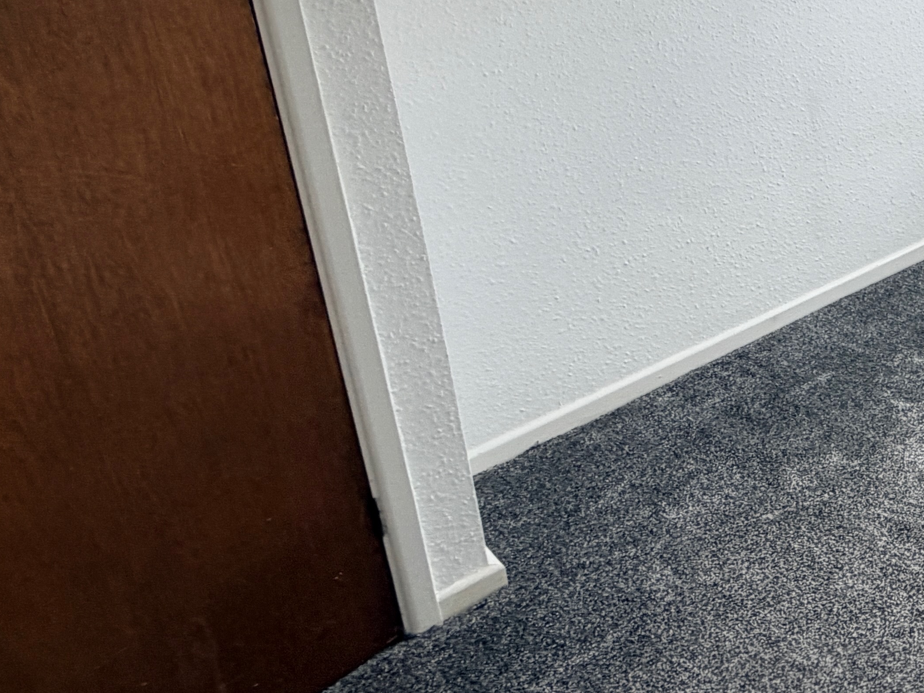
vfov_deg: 35.3
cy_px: 54
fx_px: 1014
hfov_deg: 35.0
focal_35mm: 38
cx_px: 1186
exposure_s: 1/121
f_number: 2.2
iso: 100
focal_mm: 2.22
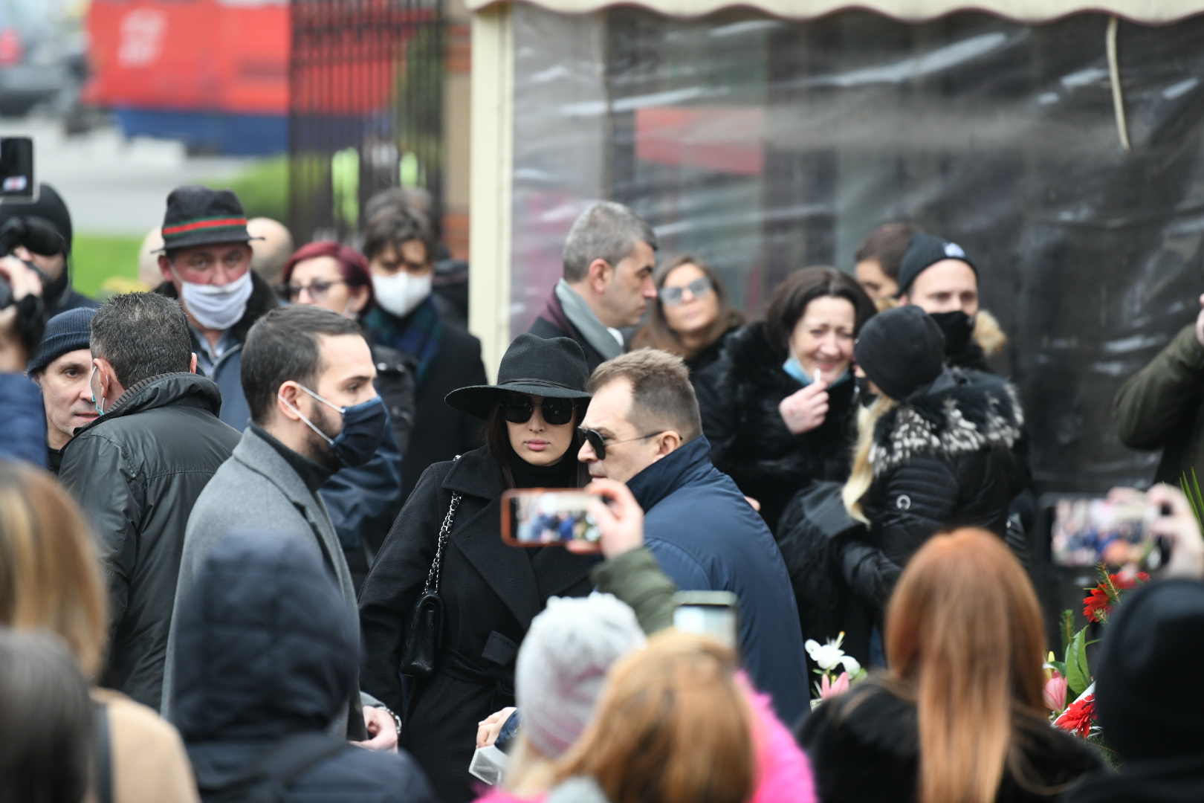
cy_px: 402
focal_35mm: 200
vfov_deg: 6.9
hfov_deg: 10.3
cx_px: 602
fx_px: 6688
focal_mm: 200
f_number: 3.5
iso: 1250
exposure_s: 1/400
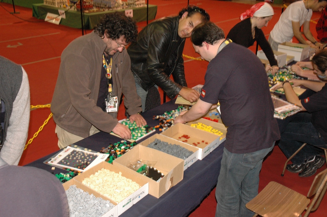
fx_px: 367
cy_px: 108
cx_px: 164
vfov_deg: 32.9
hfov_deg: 48.0
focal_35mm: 40
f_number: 6.3
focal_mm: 27
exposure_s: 1/20
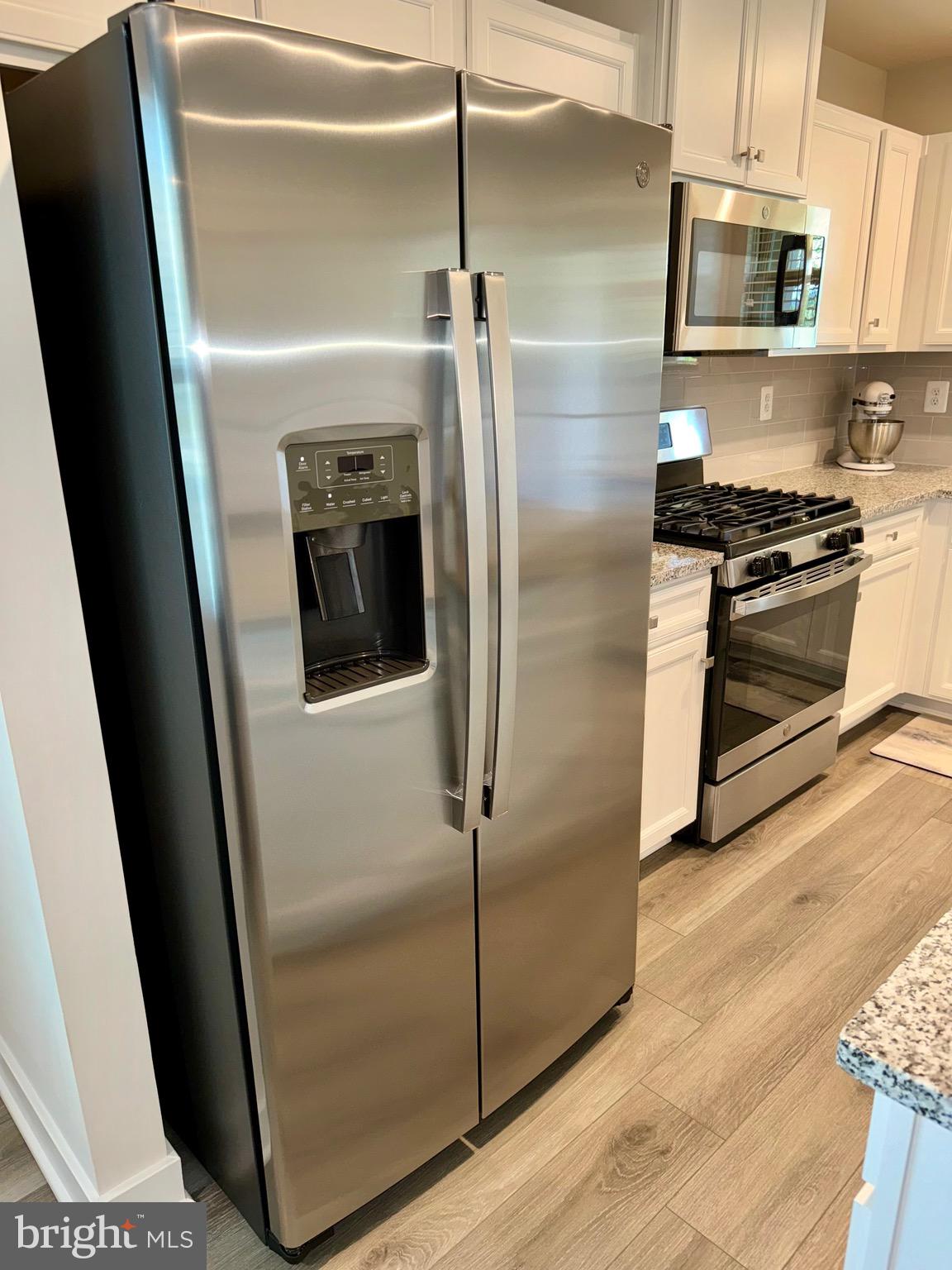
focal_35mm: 24
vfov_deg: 71.6
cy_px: 635
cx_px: 476
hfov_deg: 56.8
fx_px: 880
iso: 80
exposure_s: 1/30
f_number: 1.78
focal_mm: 6.76
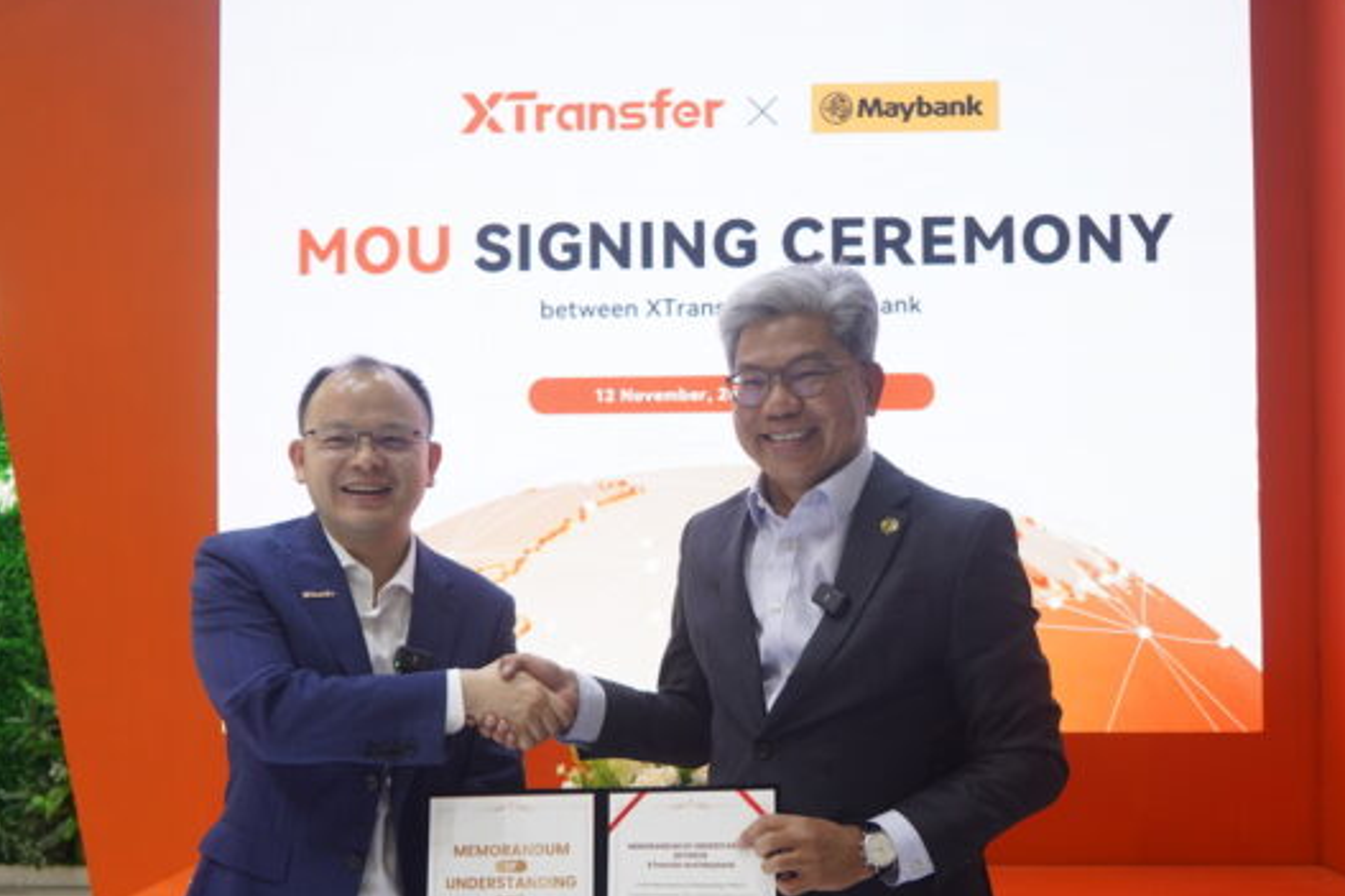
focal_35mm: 35
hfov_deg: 54.4
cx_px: 679
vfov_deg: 37.5
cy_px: 577
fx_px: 1307
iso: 640
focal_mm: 24
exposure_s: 1/100
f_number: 4
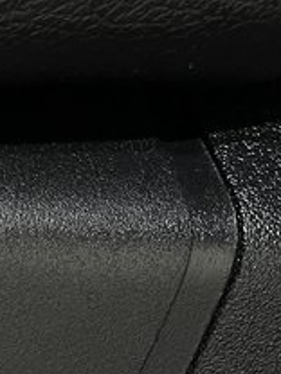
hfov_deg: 9.5
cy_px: 498
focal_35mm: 123
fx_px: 1331
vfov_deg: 15.2
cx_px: -546
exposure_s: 1/60
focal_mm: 5.1
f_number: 1.6
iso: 250
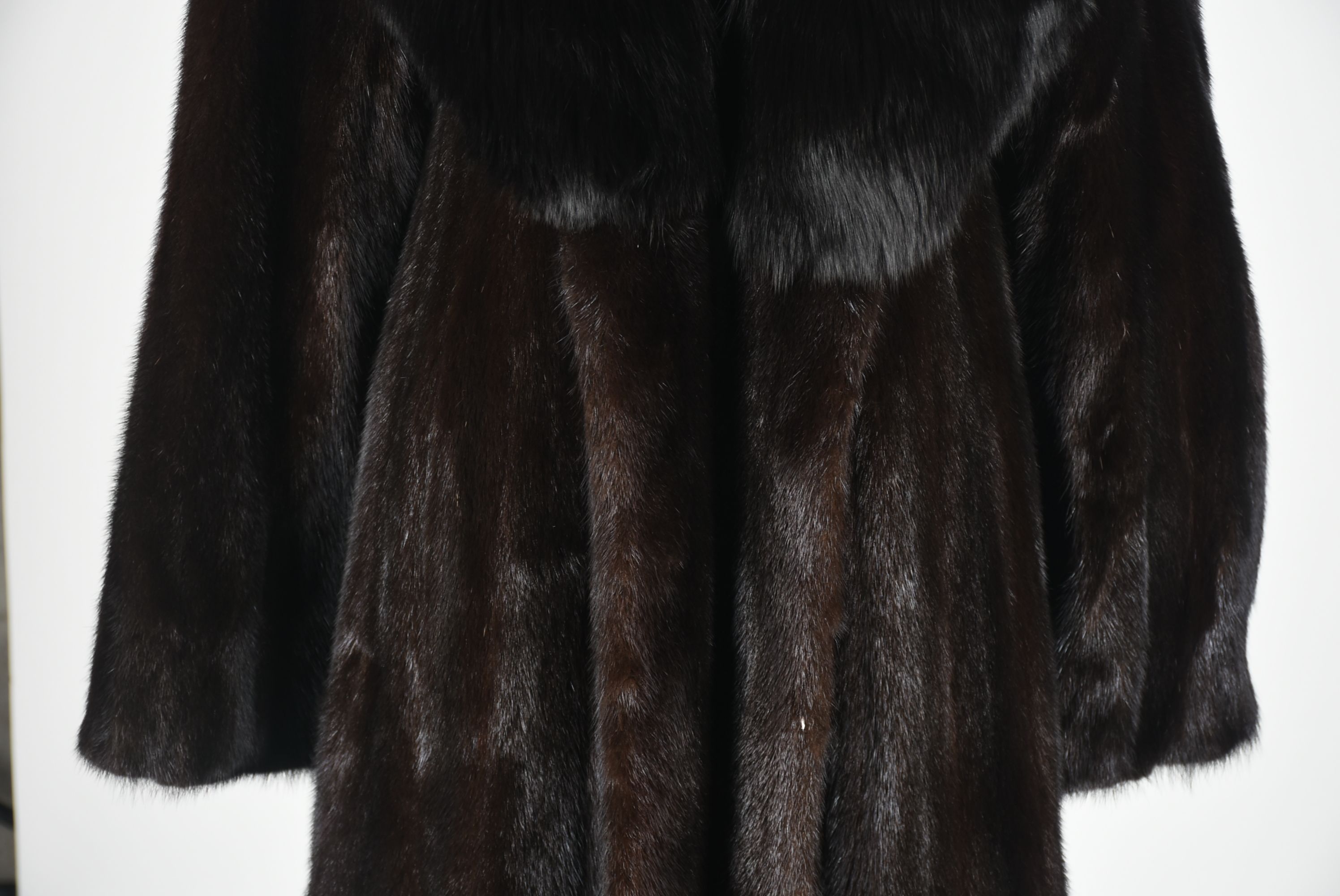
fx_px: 3688
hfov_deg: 20.6
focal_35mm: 99
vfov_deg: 13.8
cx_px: 670
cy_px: 448
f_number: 7.1
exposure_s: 1/125
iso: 200
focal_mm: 66
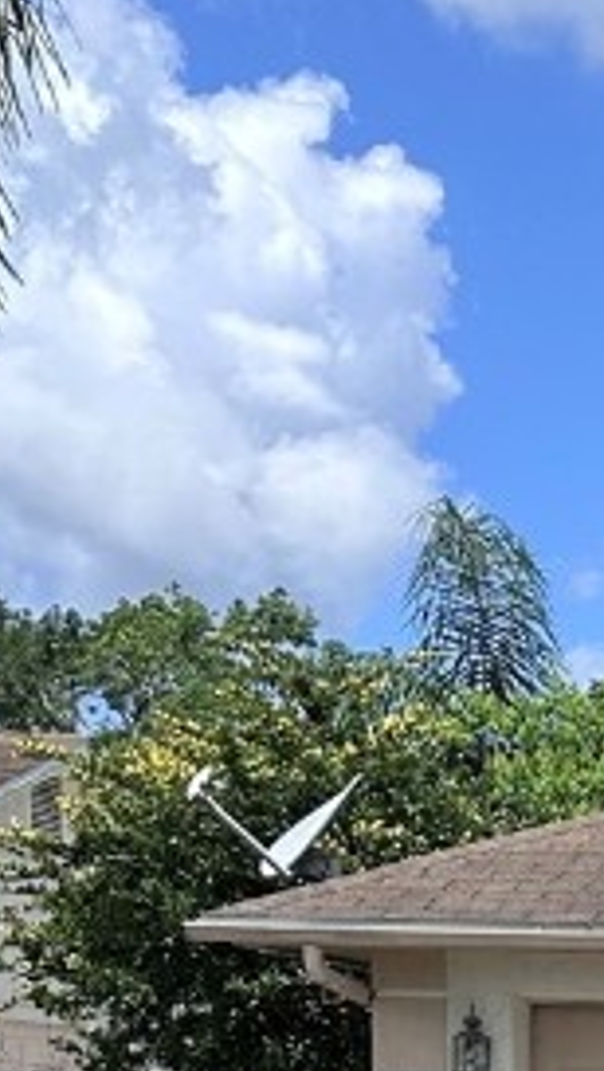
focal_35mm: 98
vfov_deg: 20.5
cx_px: 1828
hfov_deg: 9.6
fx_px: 2784
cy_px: 1244
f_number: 1.78
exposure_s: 1/3861
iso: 80
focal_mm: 6.86
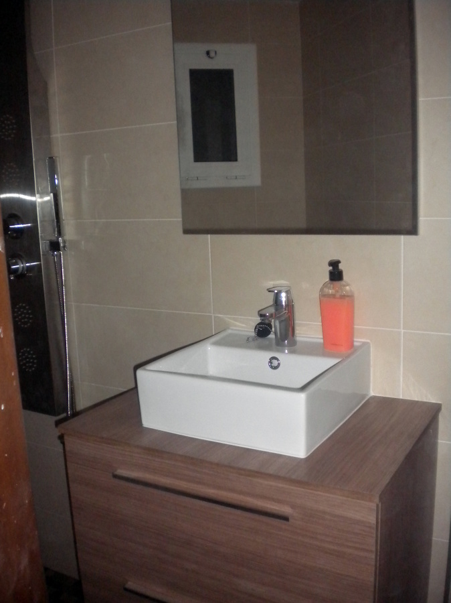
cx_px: 226
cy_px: 302
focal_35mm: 35
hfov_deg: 40.7
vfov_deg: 52.7
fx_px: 609
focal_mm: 6.3
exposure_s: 1/30
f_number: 3.1
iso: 400
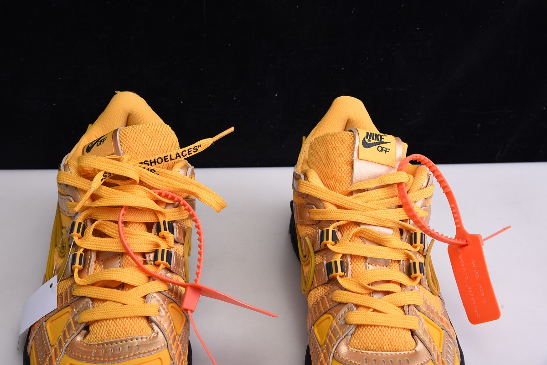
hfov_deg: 32.4
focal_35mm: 62
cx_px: 274
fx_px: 942
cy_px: 182
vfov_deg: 21.9
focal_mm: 62
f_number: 11
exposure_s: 1/160
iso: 100
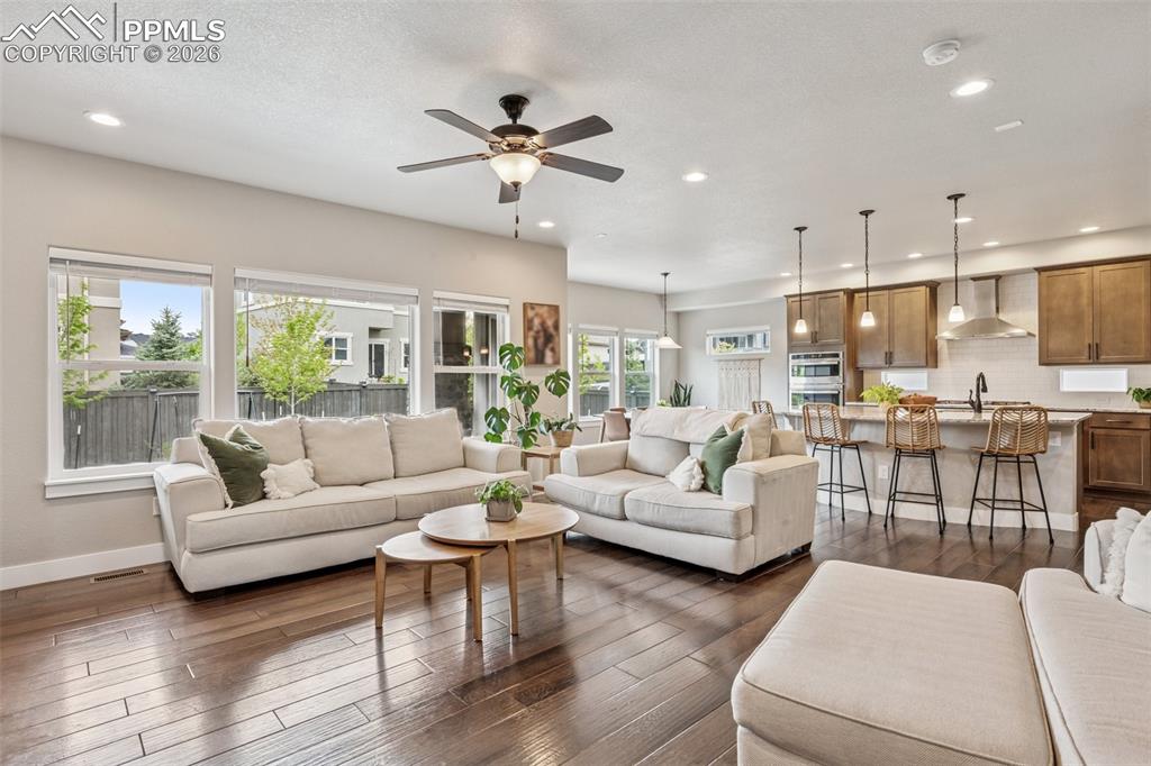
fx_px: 559
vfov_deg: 68.8
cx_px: 576
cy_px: 383
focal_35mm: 18
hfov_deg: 91.6
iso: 200
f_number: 13
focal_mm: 17.5
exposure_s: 1/6
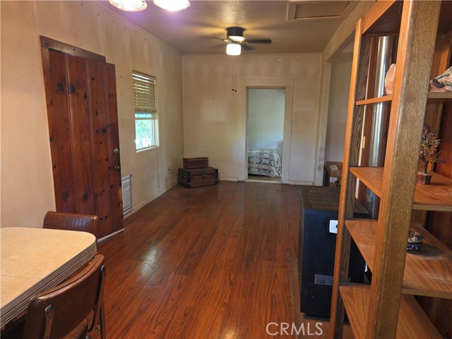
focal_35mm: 23
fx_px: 300
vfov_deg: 58.9
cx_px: 226
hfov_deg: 73.9
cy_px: 170
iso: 100
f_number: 1.7
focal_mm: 6.25
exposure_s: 1/24
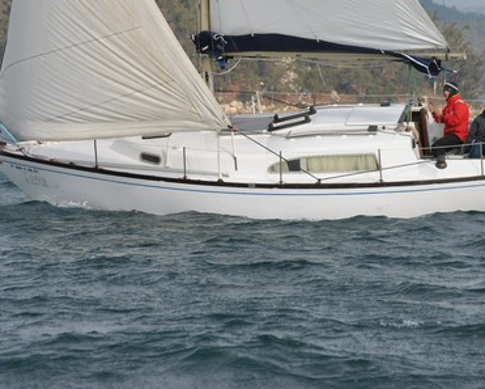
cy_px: 12
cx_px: 286
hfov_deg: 6.2
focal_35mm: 313
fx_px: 4494
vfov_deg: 4.9
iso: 100
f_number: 5.6
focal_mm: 92
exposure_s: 1/500
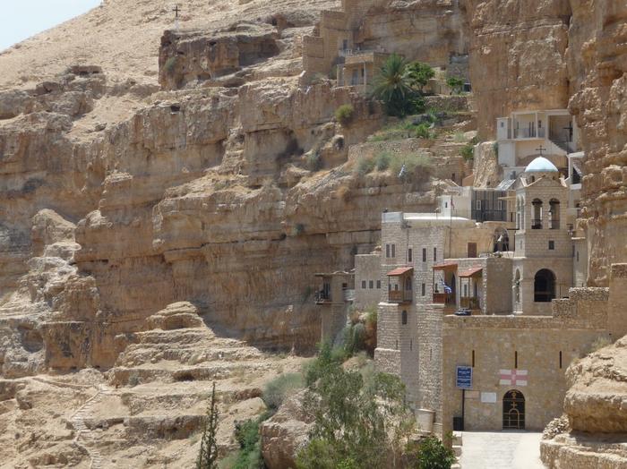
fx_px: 2317
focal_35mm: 128
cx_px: 314
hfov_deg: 15.4
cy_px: 234
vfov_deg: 11.6
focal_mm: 21.8
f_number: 4.7
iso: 100
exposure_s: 1/500
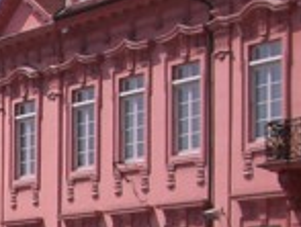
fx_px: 1438
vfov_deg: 8.7
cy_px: 393
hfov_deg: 11.3
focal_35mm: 165
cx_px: -205
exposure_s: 1/1000
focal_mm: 6.2
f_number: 4.3
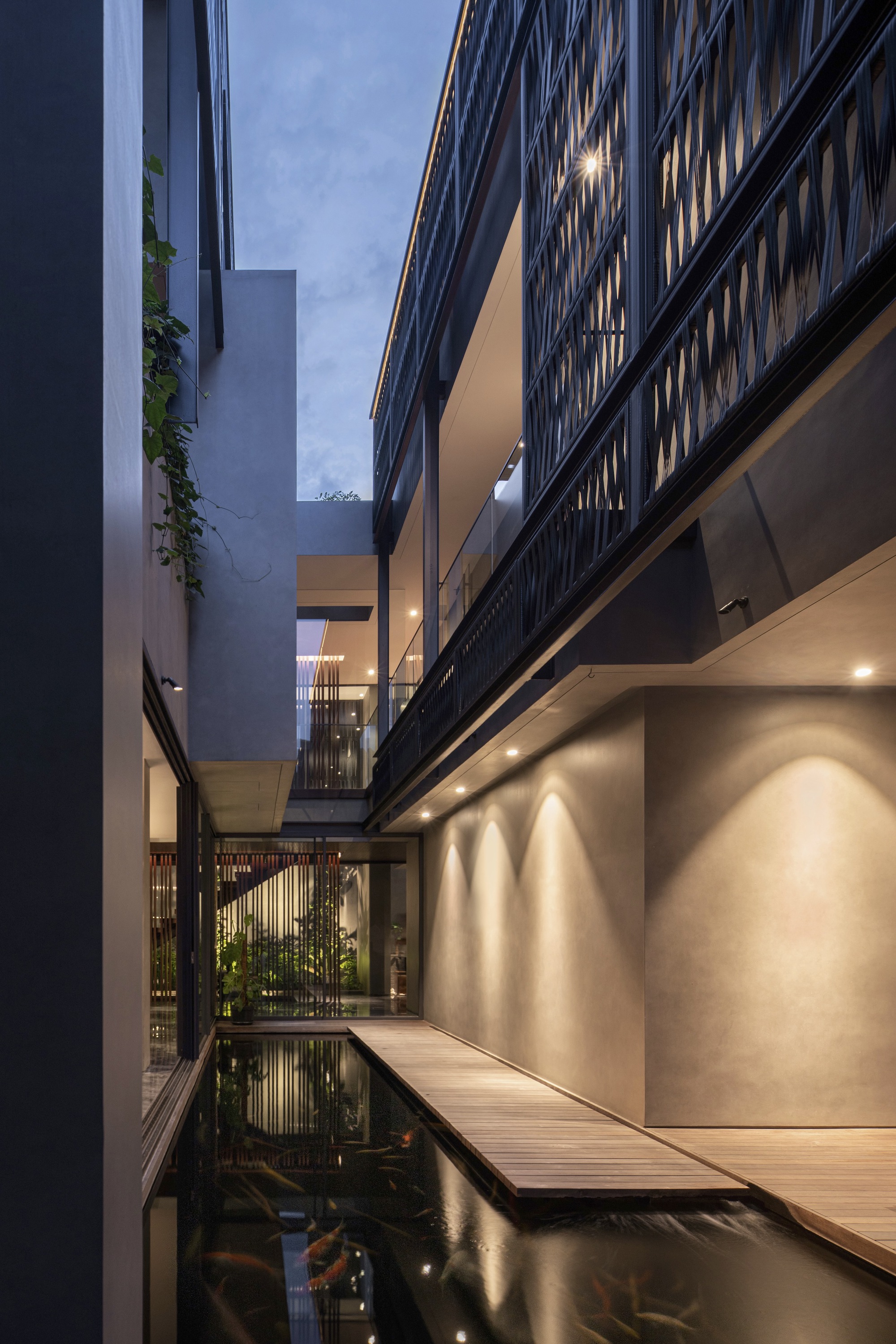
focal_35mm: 17
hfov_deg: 70.5
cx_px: 448
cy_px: 672
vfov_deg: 93.3
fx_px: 634
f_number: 8
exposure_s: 1/10
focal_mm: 17
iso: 400
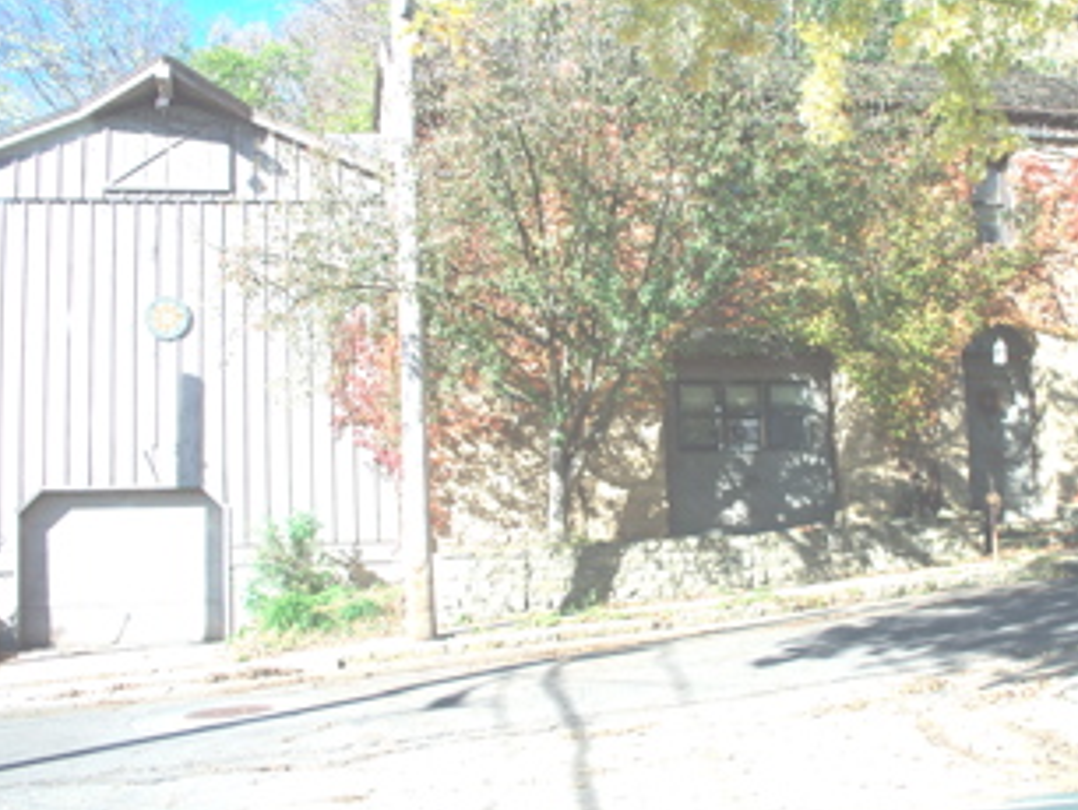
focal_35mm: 47
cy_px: 352
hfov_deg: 40.3
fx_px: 1465
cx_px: 634
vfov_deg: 30.9
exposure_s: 1/250
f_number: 2.8
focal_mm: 7.54
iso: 64
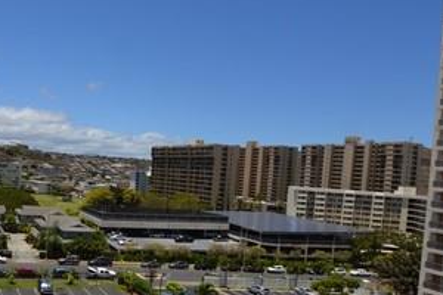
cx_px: 62
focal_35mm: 32
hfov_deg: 53.0
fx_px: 394
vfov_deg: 40.8
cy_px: 186
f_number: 10
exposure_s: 1/200
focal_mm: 10
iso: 100
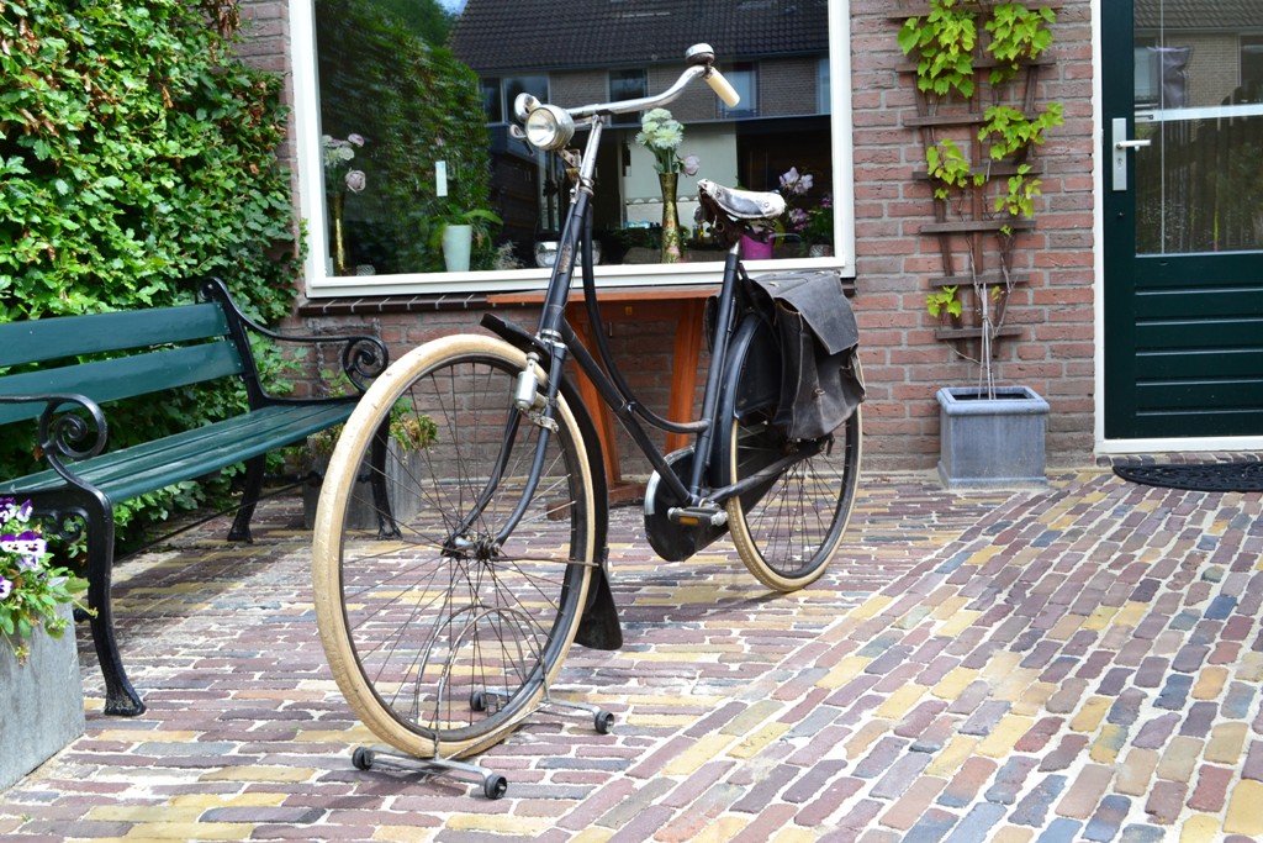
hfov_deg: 53.1
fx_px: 1263
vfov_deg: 36.9
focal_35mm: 36
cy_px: 422
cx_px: 632
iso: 400
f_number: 10
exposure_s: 1/200
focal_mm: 24
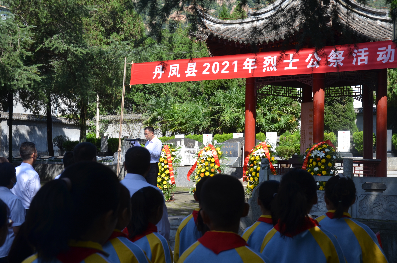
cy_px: 132
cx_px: 198
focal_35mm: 51
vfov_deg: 26.4
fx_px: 561
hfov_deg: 39.0
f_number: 8
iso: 180
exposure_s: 1/250
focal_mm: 34
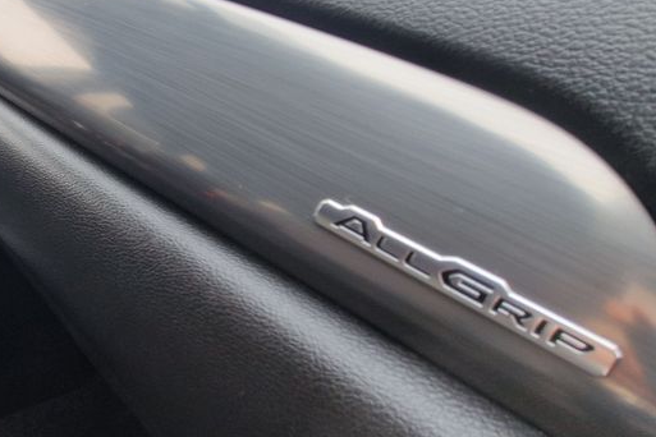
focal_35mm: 27
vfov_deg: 47.3
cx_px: 23
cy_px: 151
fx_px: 492
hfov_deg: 54.8
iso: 80
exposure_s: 1/100
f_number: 2.2
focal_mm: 2.2
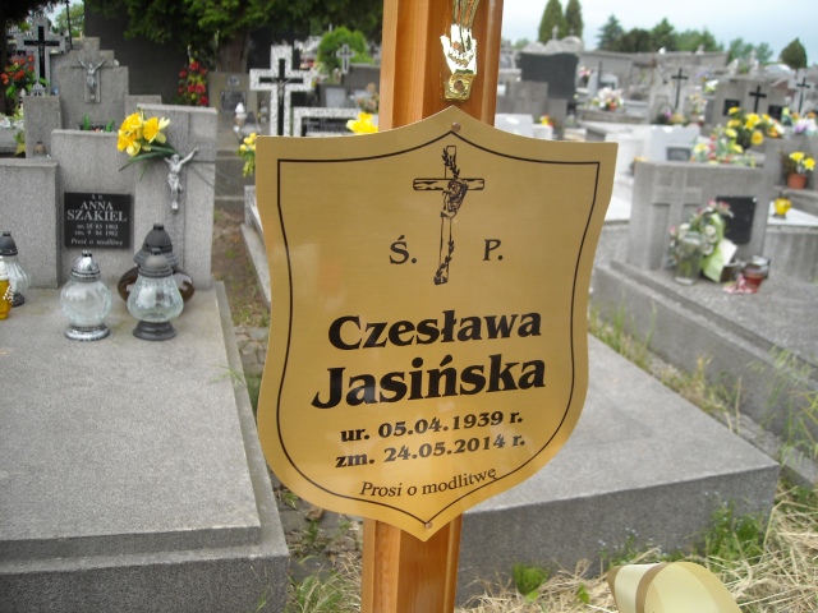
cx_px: 409
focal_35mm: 35
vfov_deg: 40.7
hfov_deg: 52.6
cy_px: 306
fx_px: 827
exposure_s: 1/438
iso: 64
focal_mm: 5.7
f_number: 2.8
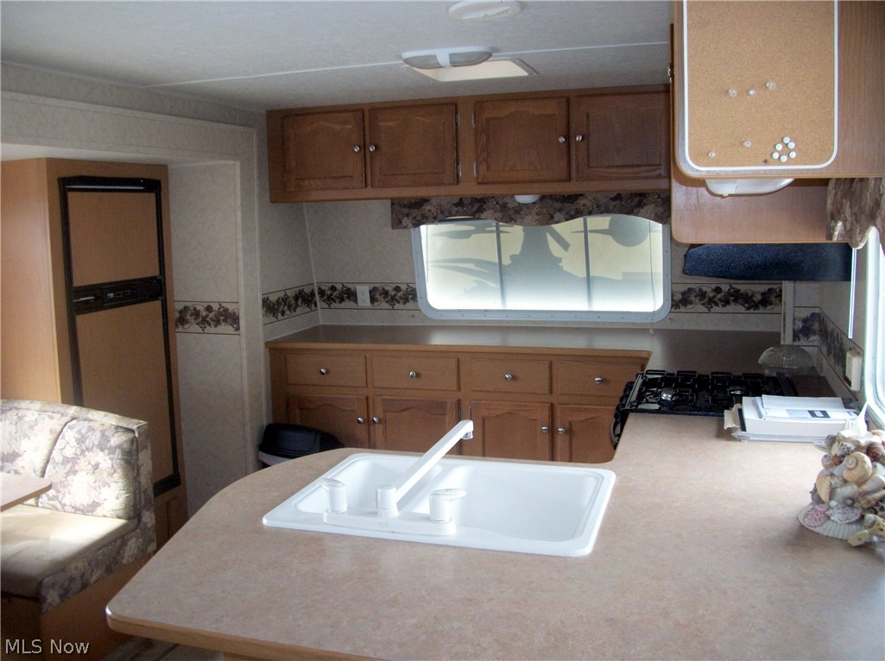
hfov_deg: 56.9
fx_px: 817
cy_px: 330
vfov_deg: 44.1
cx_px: 442
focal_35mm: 32
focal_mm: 5.7
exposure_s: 1/30
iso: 160
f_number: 2.9
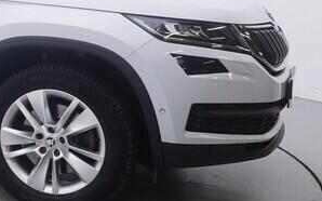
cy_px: 41
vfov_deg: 16.4
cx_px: -163
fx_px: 691
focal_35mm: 79
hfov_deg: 21.8
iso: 200
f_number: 5
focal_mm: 15
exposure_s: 1/80
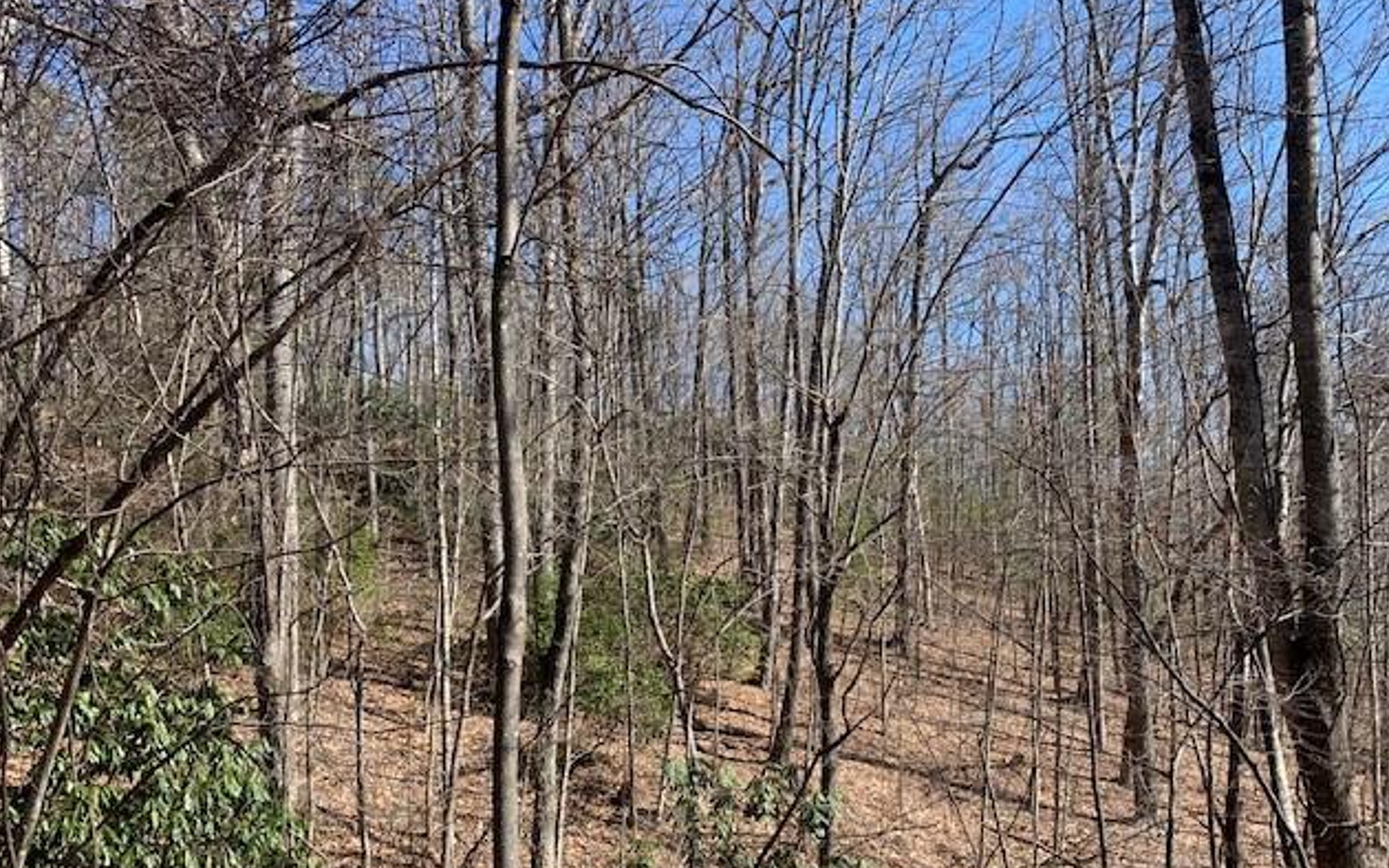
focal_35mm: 28
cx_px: 699
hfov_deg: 66.5
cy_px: 504
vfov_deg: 44.4
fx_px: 1060
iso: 25
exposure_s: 1/796
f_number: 1.8
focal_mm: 4.25
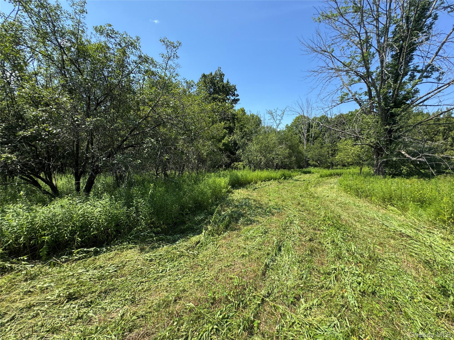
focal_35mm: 14
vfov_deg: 85.7
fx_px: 184
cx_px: 227
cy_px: 170
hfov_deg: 102.1
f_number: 2.2
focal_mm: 2.22
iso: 50
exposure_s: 1/804
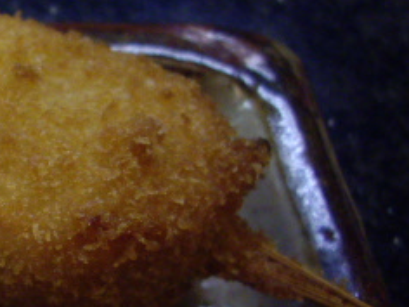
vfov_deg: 14.2
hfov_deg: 17.8
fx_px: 1217
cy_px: 269
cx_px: -128
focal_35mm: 103
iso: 400
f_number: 2.8
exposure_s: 1/60
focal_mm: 7.9
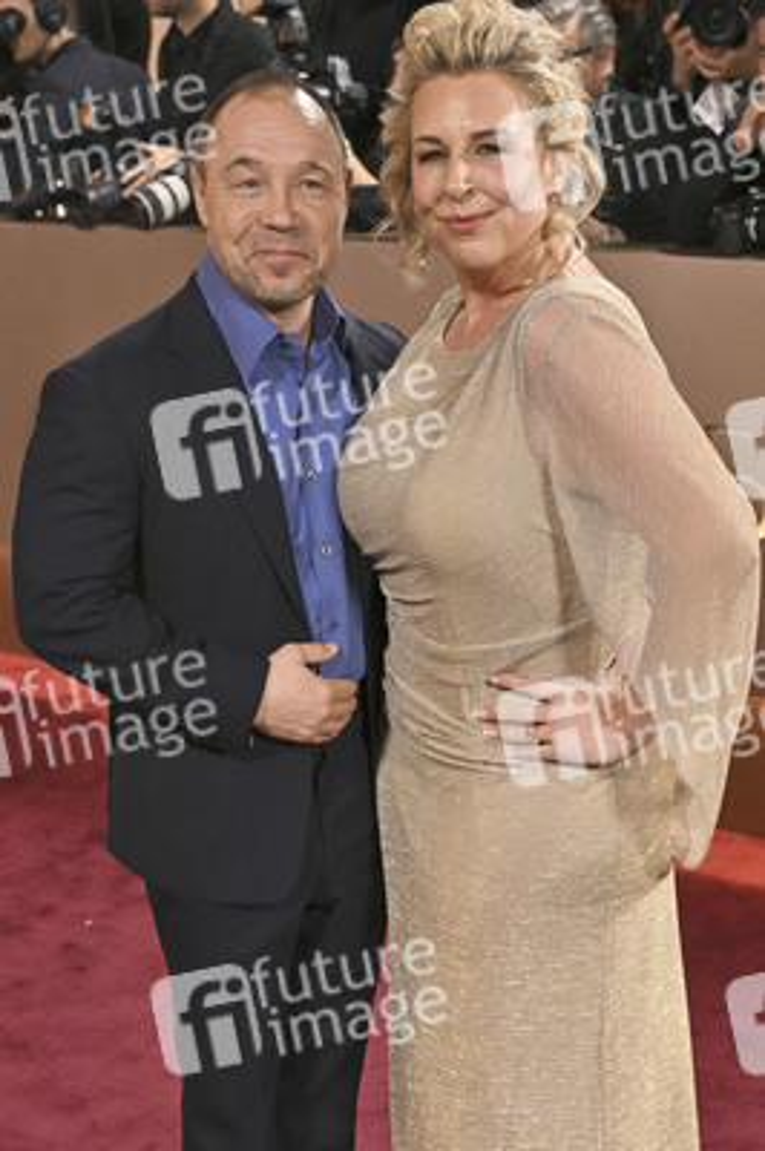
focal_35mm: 45
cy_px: 576
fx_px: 1437
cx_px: 382
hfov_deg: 29.8
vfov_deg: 43.6
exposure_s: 1/320
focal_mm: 45
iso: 2500
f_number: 5.6
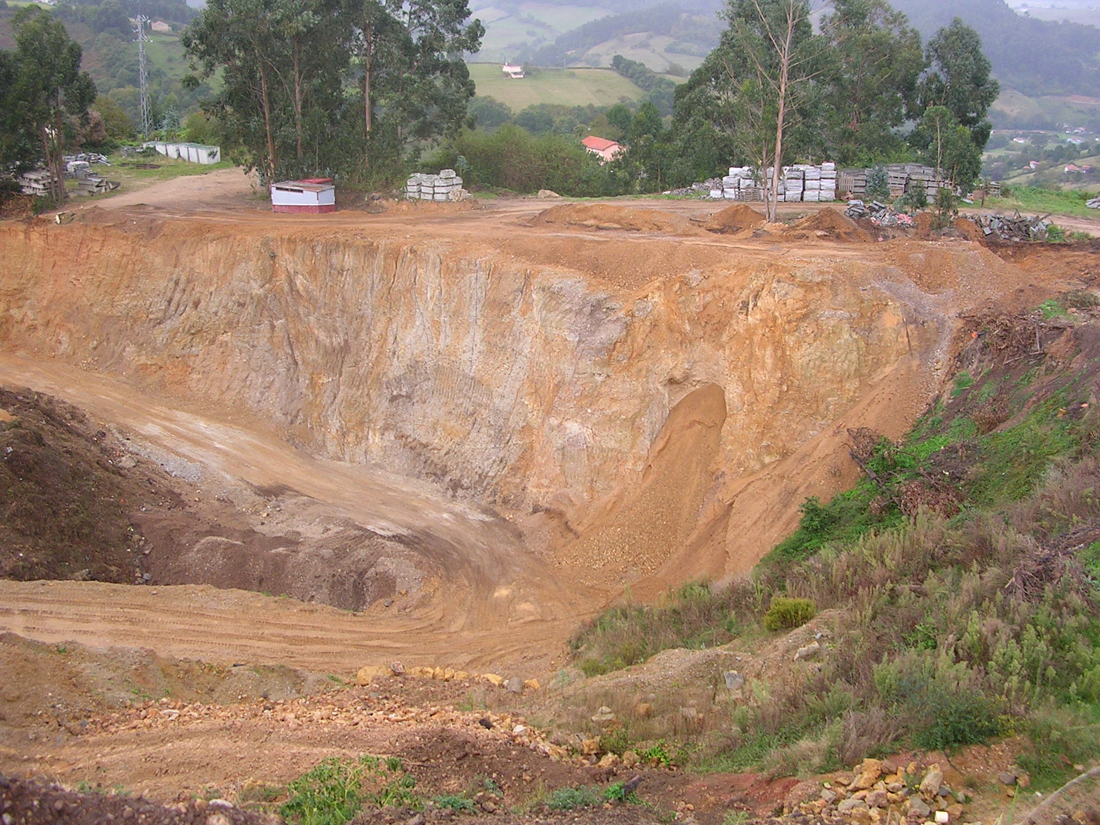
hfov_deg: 49.0
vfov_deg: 37.7
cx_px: 550
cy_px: 412
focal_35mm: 38
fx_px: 1208
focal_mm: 5.8
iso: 50
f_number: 2.8
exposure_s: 1/124
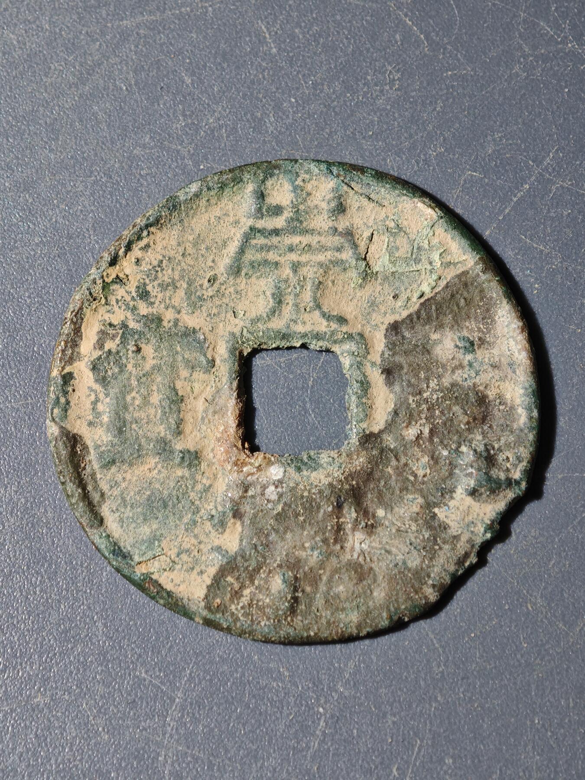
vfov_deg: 23.0
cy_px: 390
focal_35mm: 85
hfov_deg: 17.4
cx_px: 292
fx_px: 1915
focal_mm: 9
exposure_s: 1/100
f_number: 2
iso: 250
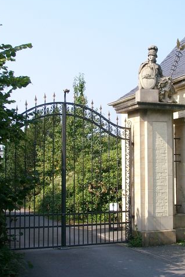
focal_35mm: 59
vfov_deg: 33.8
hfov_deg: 22.9
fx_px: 454
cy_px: 109
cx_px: 125
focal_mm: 7.13
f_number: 4
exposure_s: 1/430
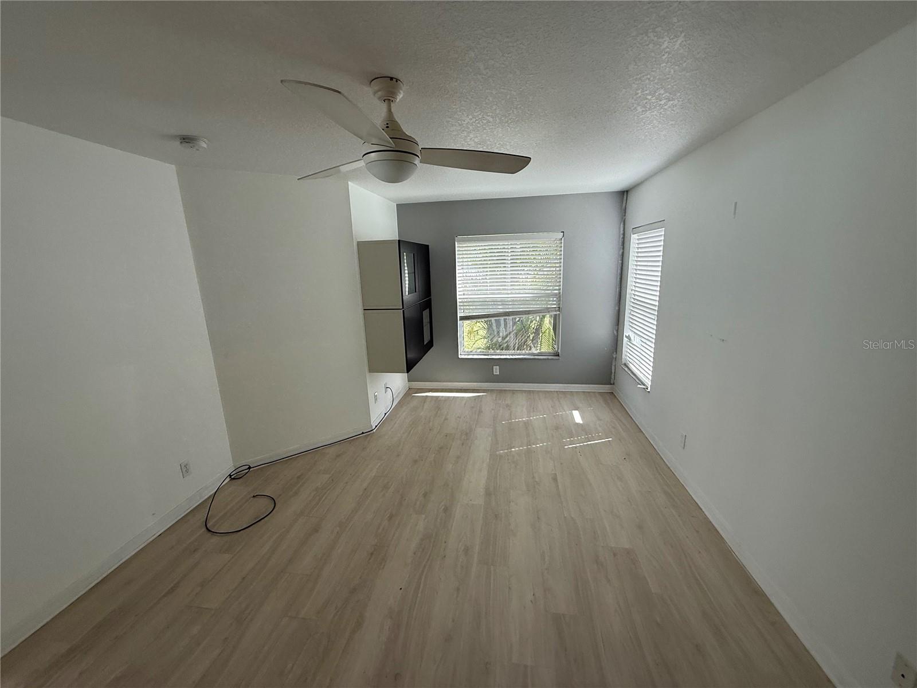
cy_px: 344
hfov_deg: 102.1
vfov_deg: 85.7
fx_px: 371
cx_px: 458
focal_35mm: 14
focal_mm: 2.22
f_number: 2.2
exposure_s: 1/99
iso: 64
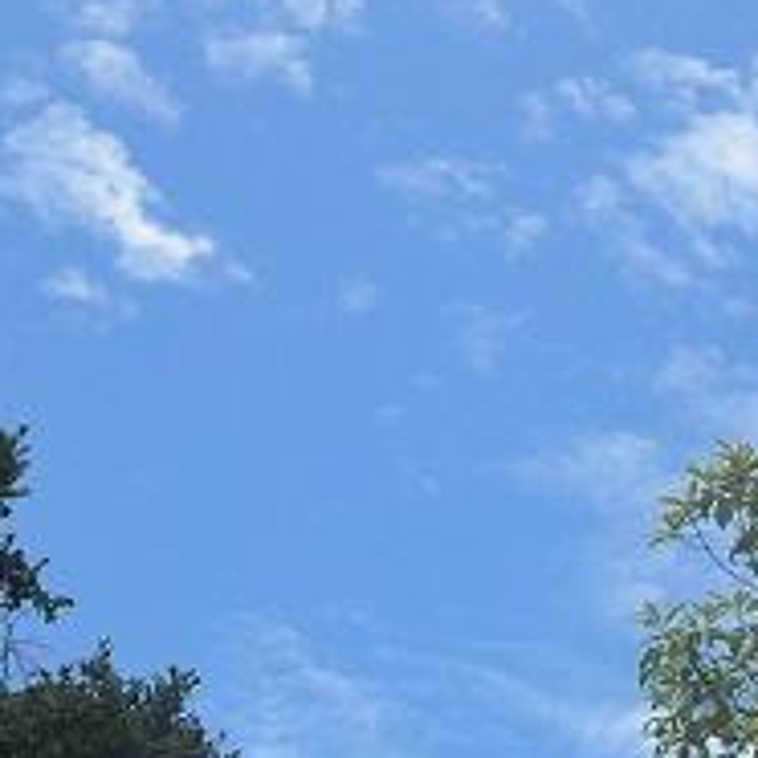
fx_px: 3766
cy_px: 134
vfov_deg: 11.4
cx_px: 1255
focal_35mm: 152
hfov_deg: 10.9
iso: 100
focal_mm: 6.2
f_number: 8.9
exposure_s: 1/125
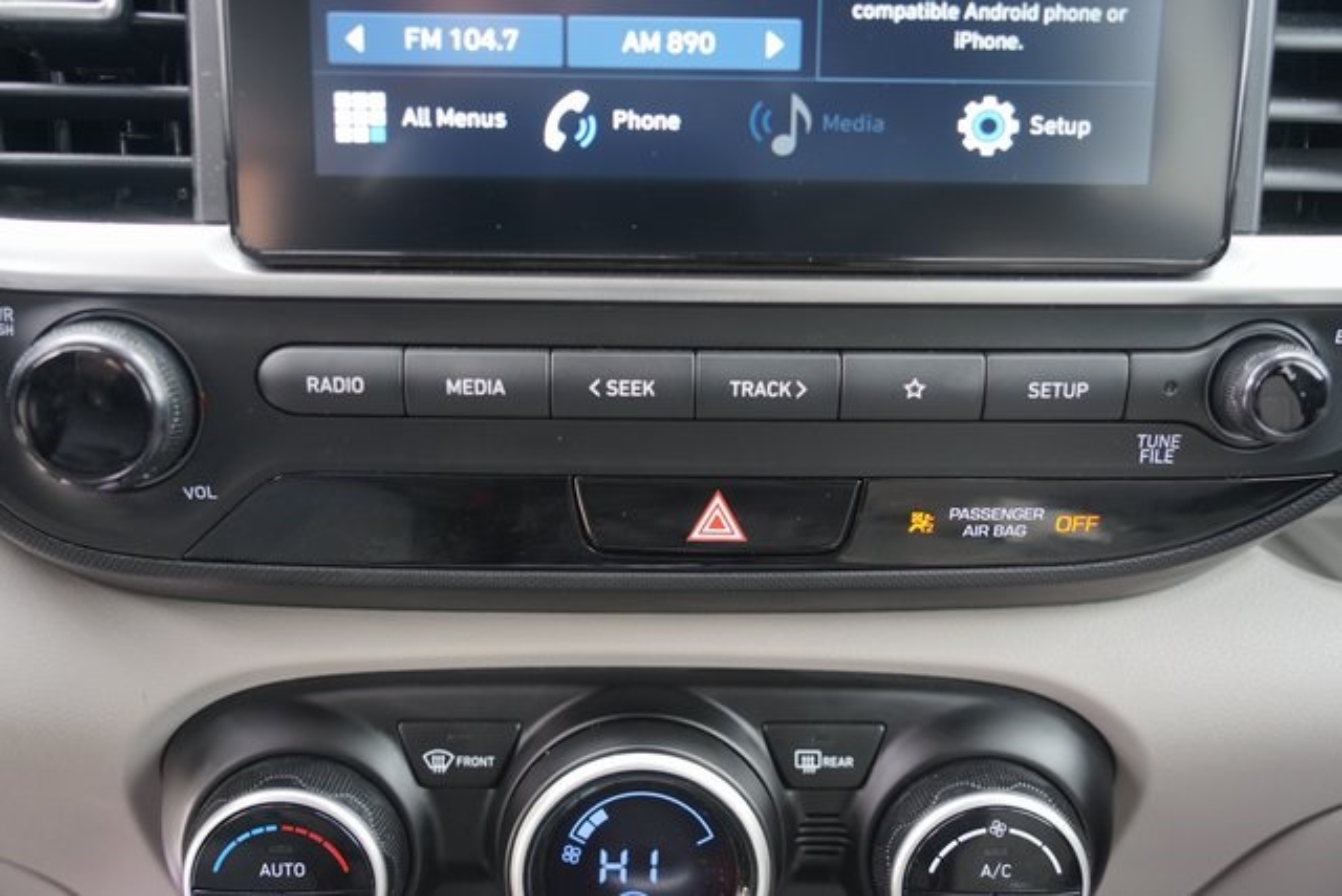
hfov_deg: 55.8
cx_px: 671
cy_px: 448
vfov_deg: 38.9
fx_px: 1268
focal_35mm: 34
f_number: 4
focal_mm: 34
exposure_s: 1/60
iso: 640
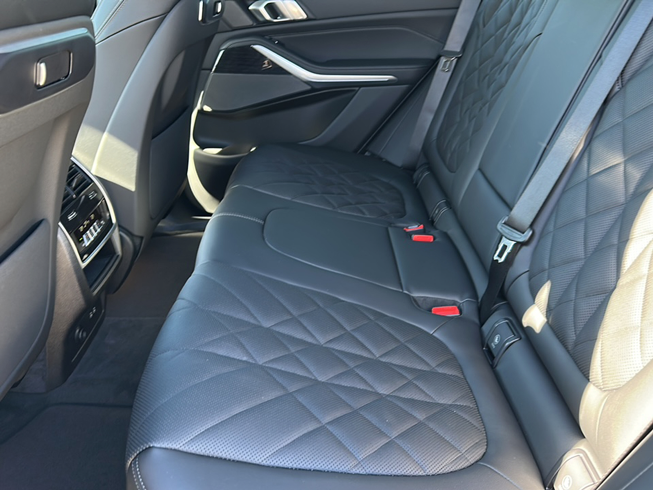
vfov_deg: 54.9
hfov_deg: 69.4
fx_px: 472
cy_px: 245
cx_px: 326
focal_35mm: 25
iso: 160
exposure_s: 1/80
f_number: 1.78
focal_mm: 6.86
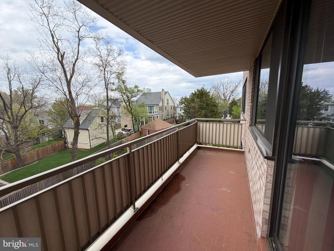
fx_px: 135
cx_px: 167
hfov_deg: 102.1
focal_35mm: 14
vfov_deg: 85.7
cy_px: 126
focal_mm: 2.22
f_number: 2.2
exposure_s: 1/564
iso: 40
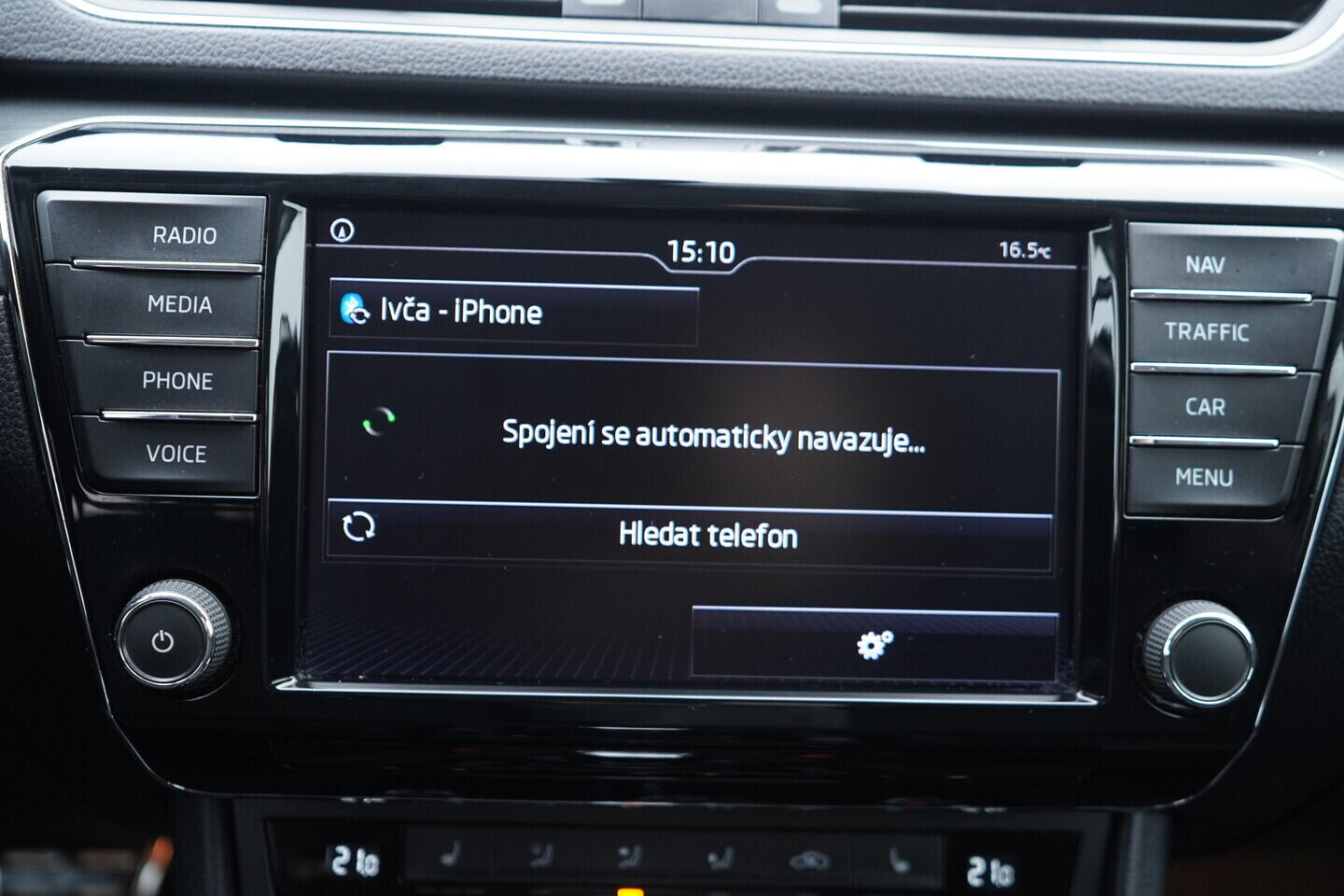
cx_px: 672
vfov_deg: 36.9
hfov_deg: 53.1
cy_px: 448
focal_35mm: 36
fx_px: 1344
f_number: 2.8
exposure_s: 1/40
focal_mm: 24
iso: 500
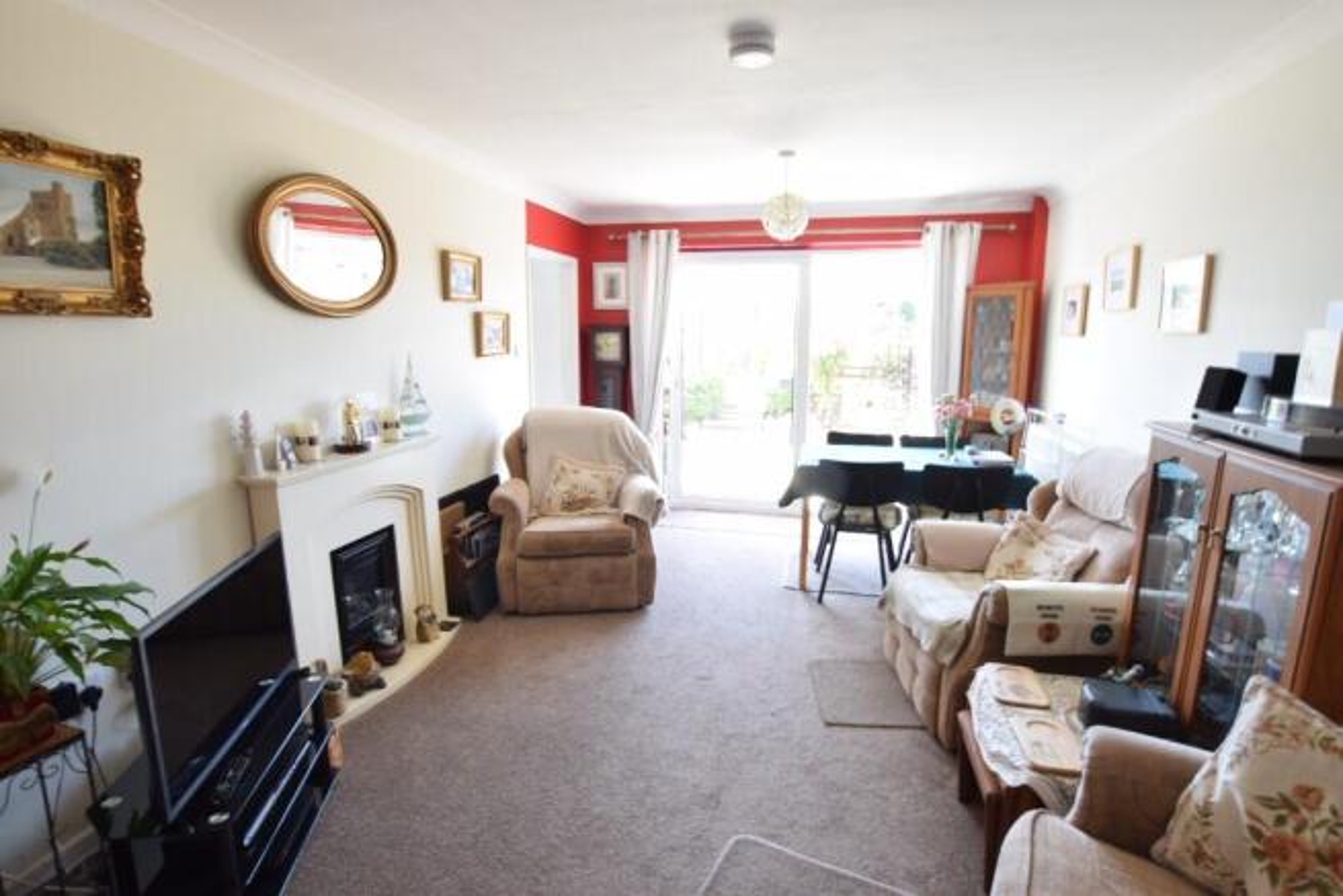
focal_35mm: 17
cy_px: 448
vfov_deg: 69.7
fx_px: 644
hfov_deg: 92.4
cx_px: 672
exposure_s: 1/2.5
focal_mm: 11.5
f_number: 7.1
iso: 100
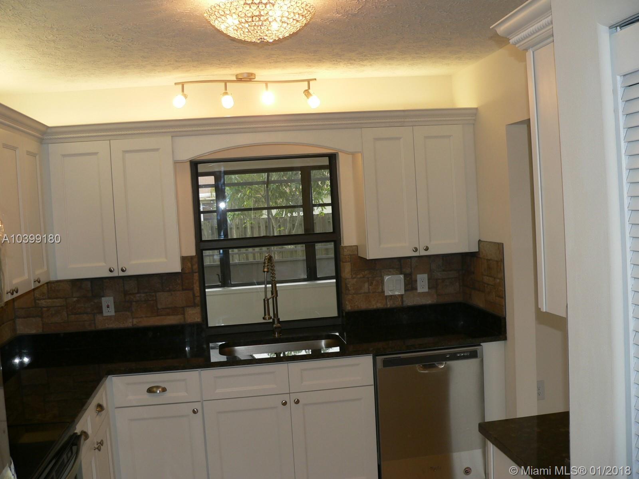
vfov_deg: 39.7
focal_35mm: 36
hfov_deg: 51.4
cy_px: 240
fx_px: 665
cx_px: 320
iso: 80
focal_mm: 6
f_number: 2.8
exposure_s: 1/60
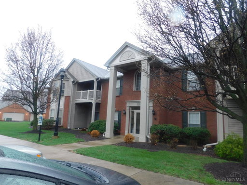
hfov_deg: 73.9
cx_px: 124
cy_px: 92
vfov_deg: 58.9
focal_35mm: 23
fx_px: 164
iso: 125
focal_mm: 4
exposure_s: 1/30
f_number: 3
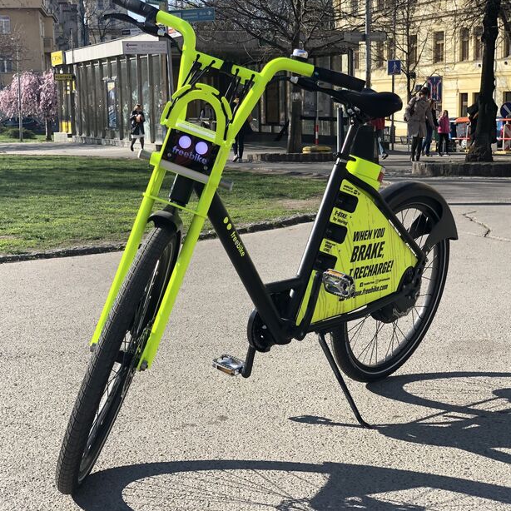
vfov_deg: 27.7
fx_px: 1035
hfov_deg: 27.7
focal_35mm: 62
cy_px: 255
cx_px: 251
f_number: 2.4
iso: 16
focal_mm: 6
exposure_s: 1/639
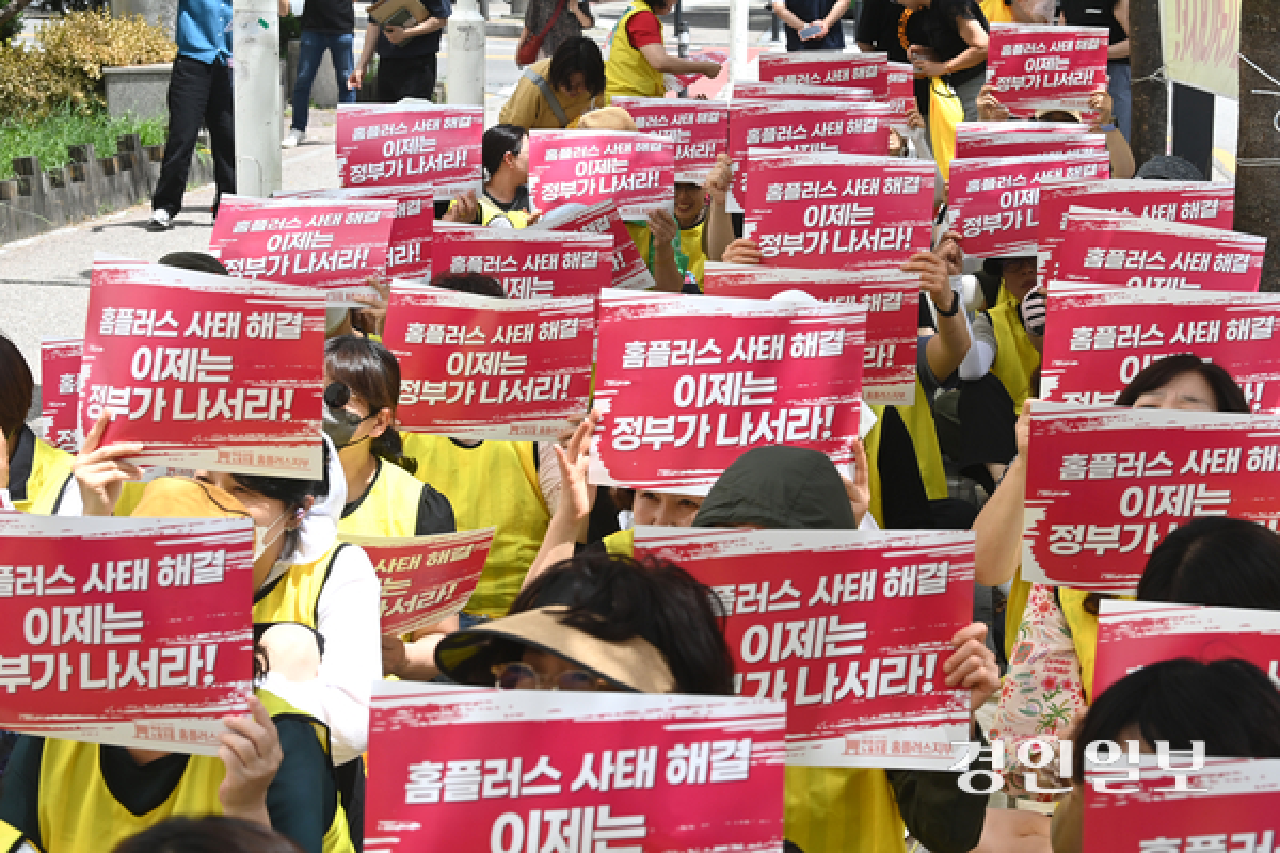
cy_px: 426
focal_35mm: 80
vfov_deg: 17.1
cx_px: 640
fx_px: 2844
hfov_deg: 25.4
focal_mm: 80
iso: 320
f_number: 10
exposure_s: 1/320
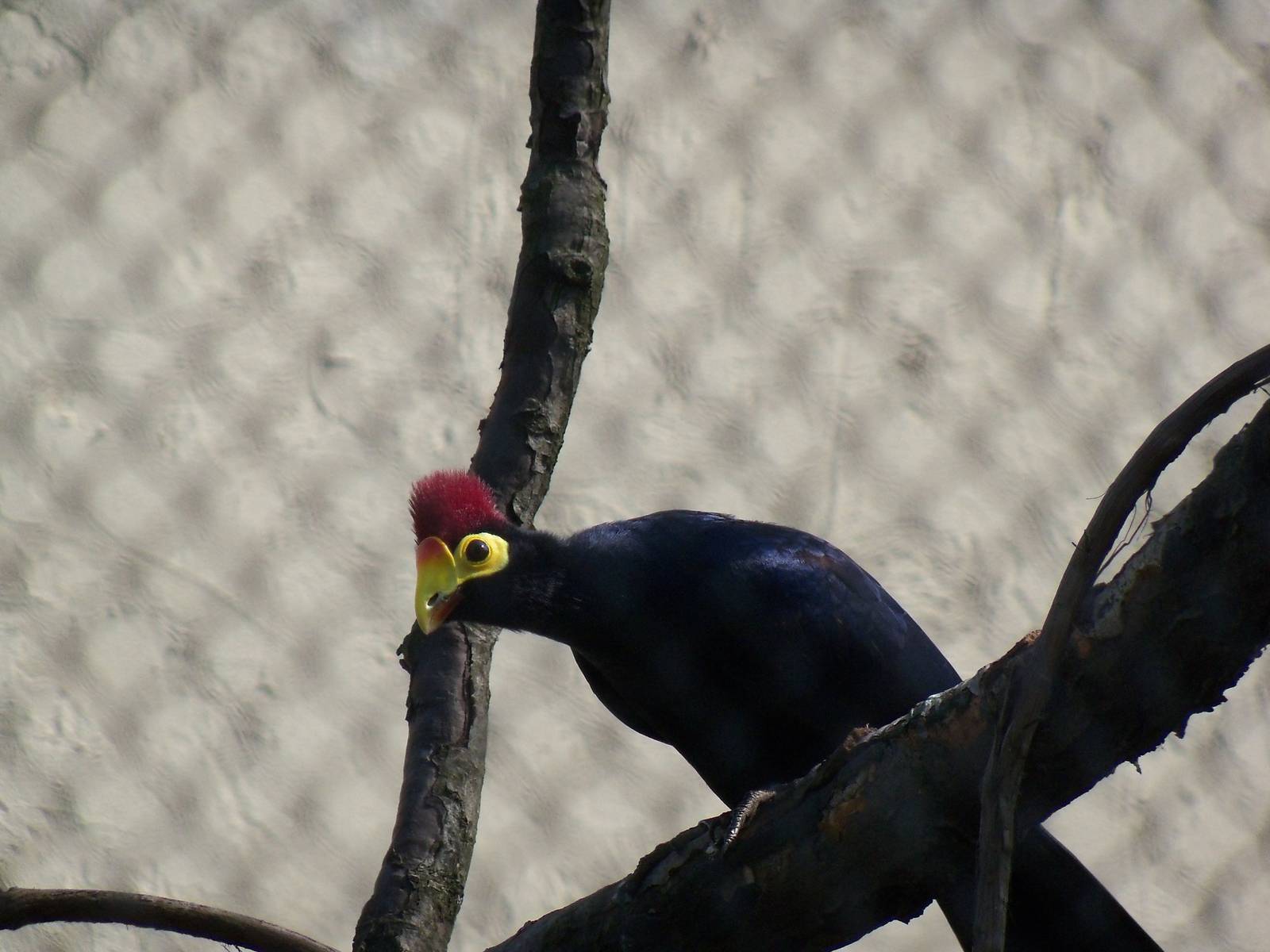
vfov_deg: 6.0
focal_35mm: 247
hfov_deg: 8.0
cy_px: 476
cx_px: 635
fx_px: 9062
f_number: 4.4
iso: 200
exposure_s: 1/1250
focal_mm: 43.8
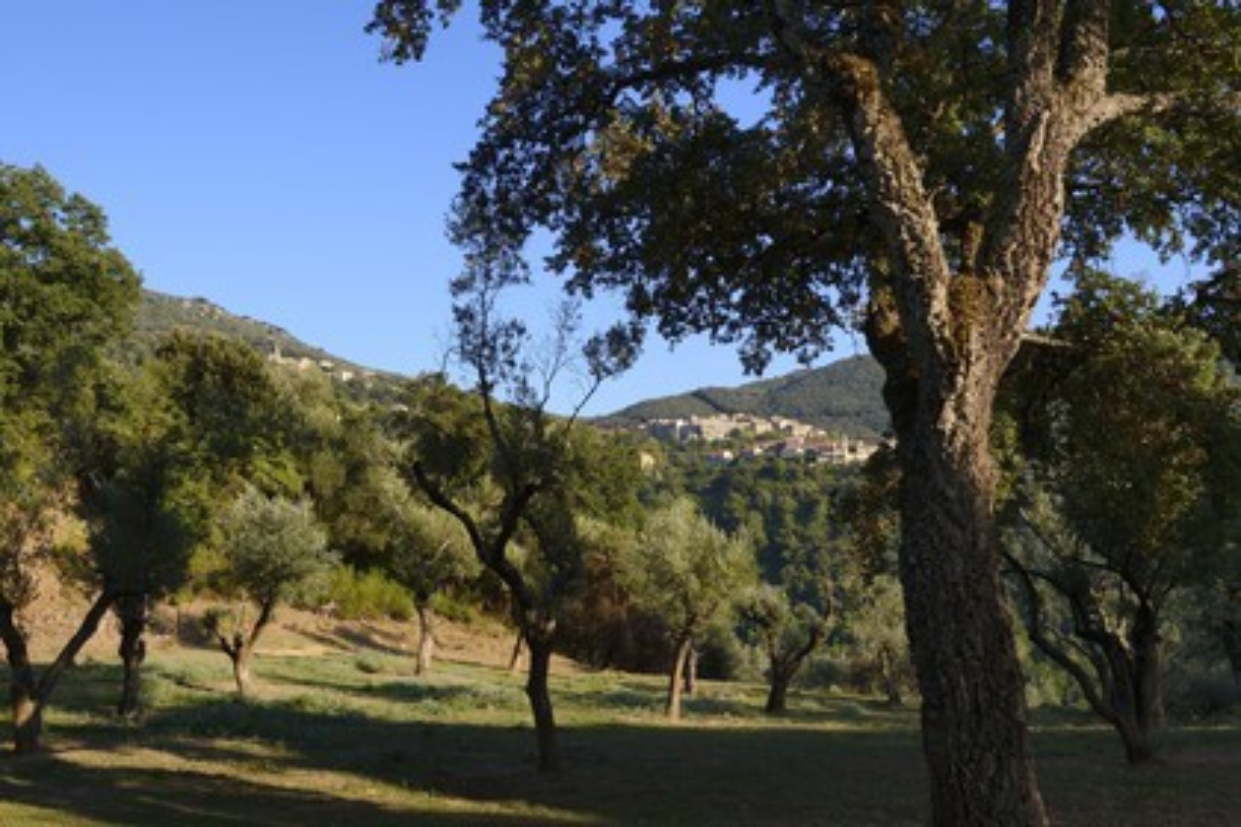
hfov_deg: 54.4
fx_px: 1206
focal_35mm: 35
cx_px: 620
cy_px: 414
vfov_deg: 37.9
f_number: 10
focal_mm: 35
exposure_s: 1/250
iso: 200
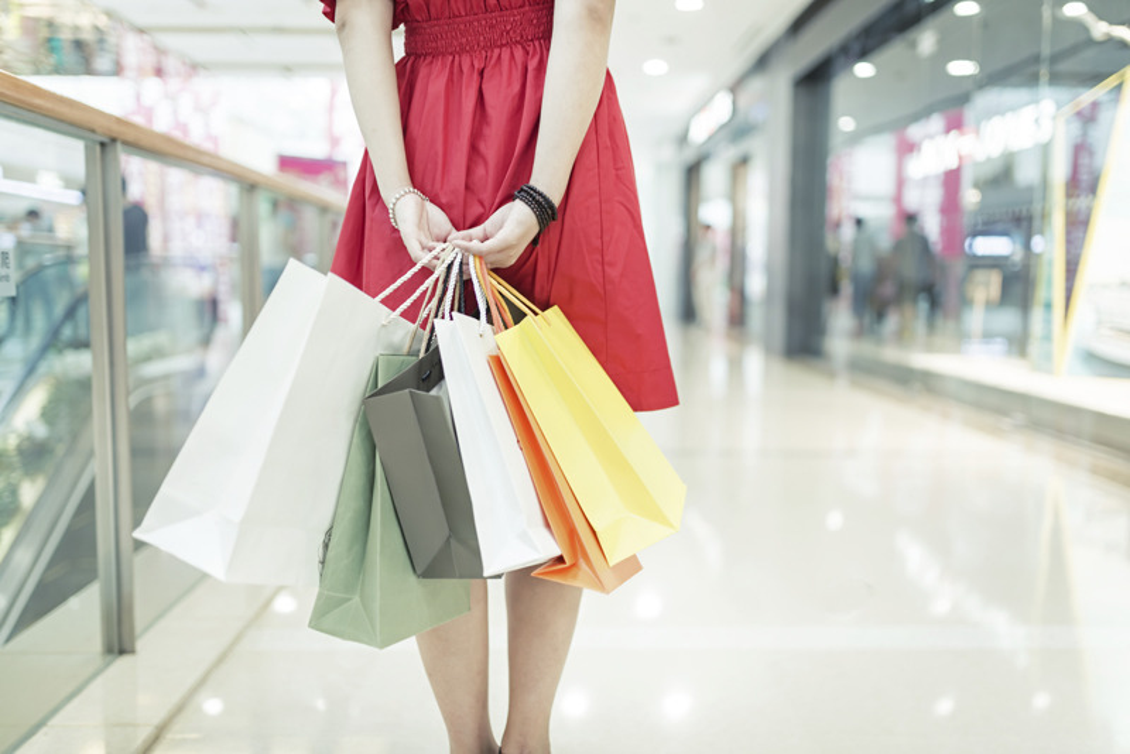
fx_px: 1099
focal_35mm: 35
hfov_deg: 54.4
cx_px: 565
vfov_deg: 37.9
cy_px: 377
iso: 200
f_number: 1.4
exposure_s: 1/60
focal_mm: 35
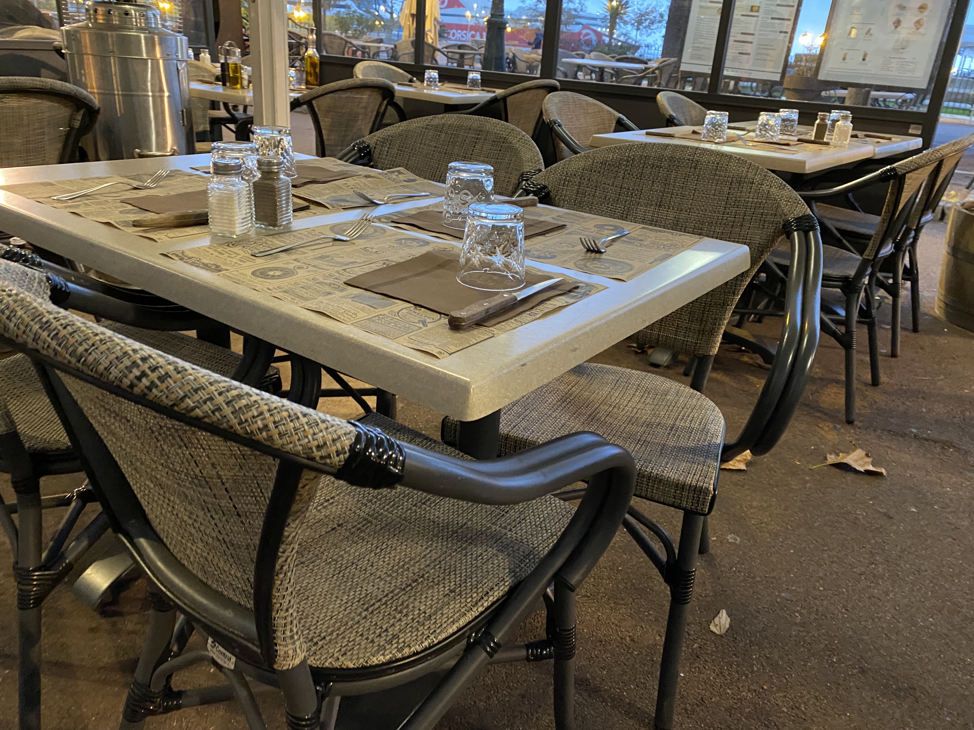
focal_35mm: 26
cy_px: 365
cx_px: 487
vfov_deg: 53.1
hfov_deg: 67.3
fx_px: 732
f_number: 1.8
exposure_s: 1/25
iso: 640
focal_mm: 4.25
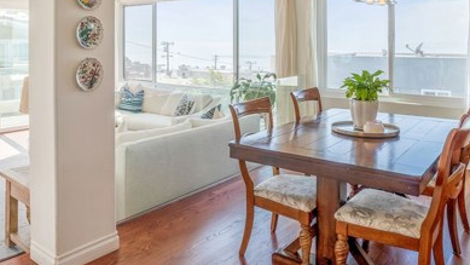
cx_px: 172
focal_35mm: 31
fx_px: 386
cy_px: 54
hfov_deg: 61.6
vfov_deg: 36.5
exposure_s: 1/500
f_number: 8
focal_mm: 18
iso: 125
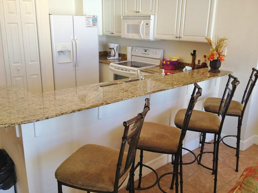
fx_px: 261
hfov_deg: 52.6
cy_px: 96
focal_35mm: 35
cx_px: 129
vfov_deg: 40.7
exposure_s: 1/75
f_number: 2.4
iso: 50
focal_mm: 4.28
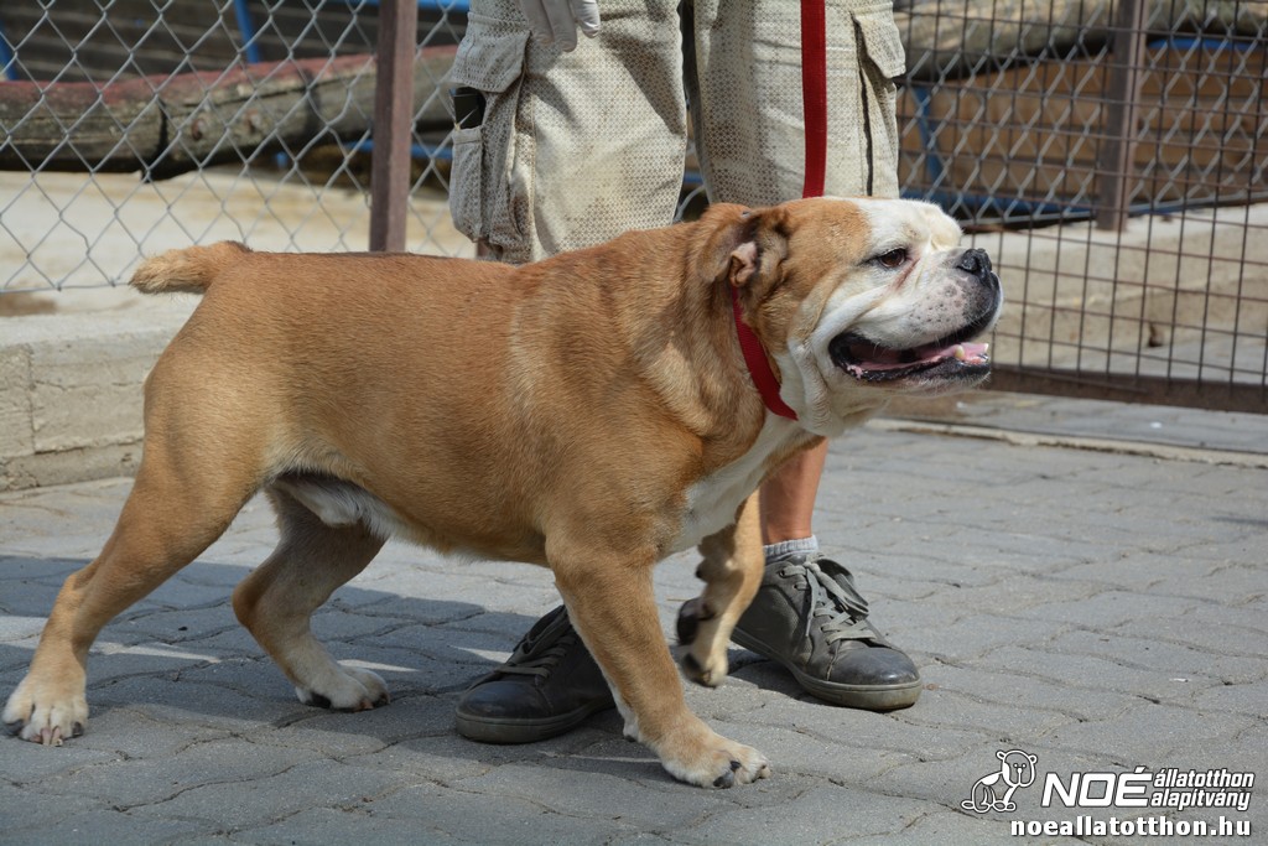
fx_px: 3699
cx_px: 634
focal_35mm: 105
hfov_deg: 19.5
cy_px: 423
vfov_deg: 13.0
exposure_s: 1/250
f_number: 8
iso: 100
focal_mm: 70
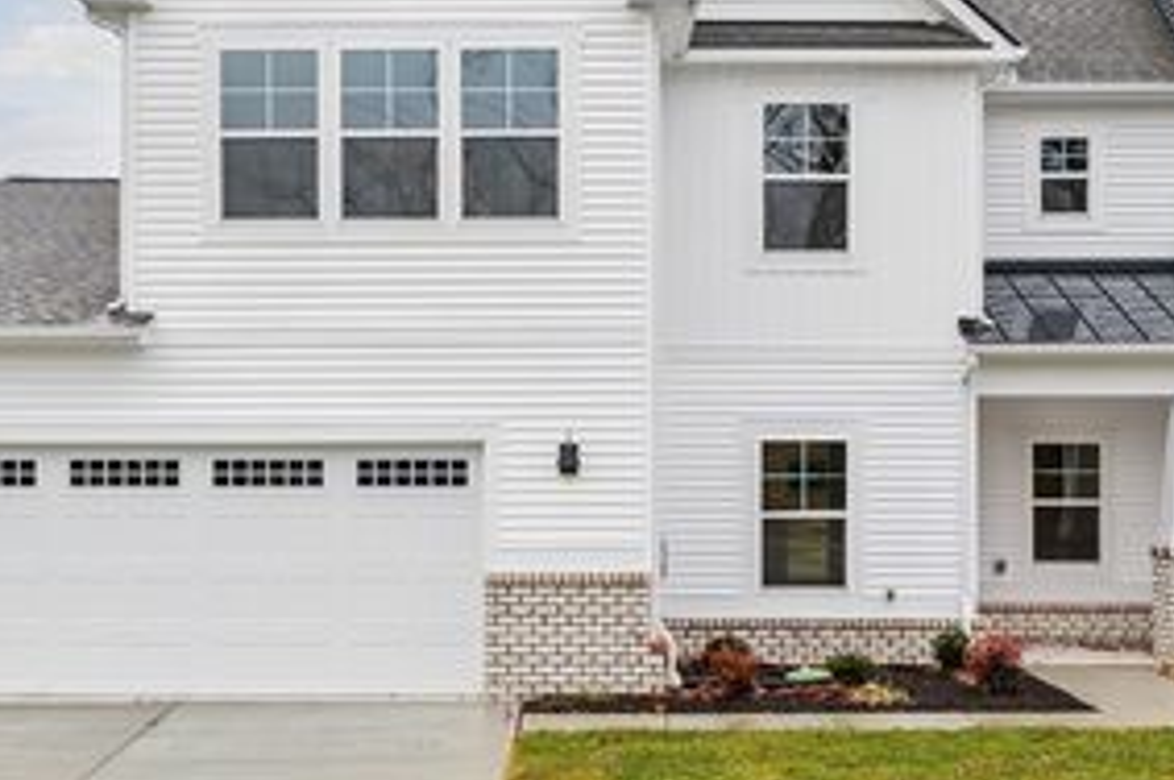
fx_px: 1726
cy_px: 214
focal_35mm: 53
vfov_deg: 25.2
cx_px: 465
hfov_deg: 37.4
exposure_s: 1/160
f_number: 7.1
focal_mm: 30
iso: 500
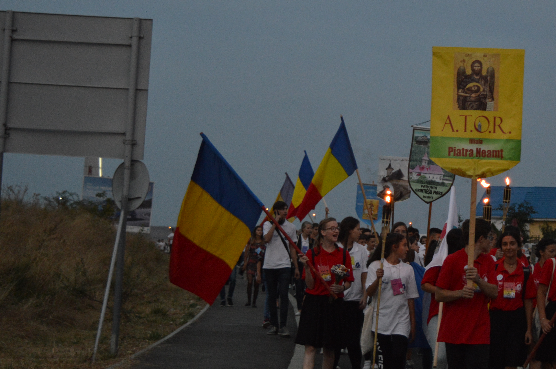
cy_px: 154
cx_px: 388
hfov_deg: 23.3
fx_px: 1342
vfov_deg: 15.7
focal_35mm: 87
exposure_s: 1/60
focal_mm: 38
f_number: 4.8
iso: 800
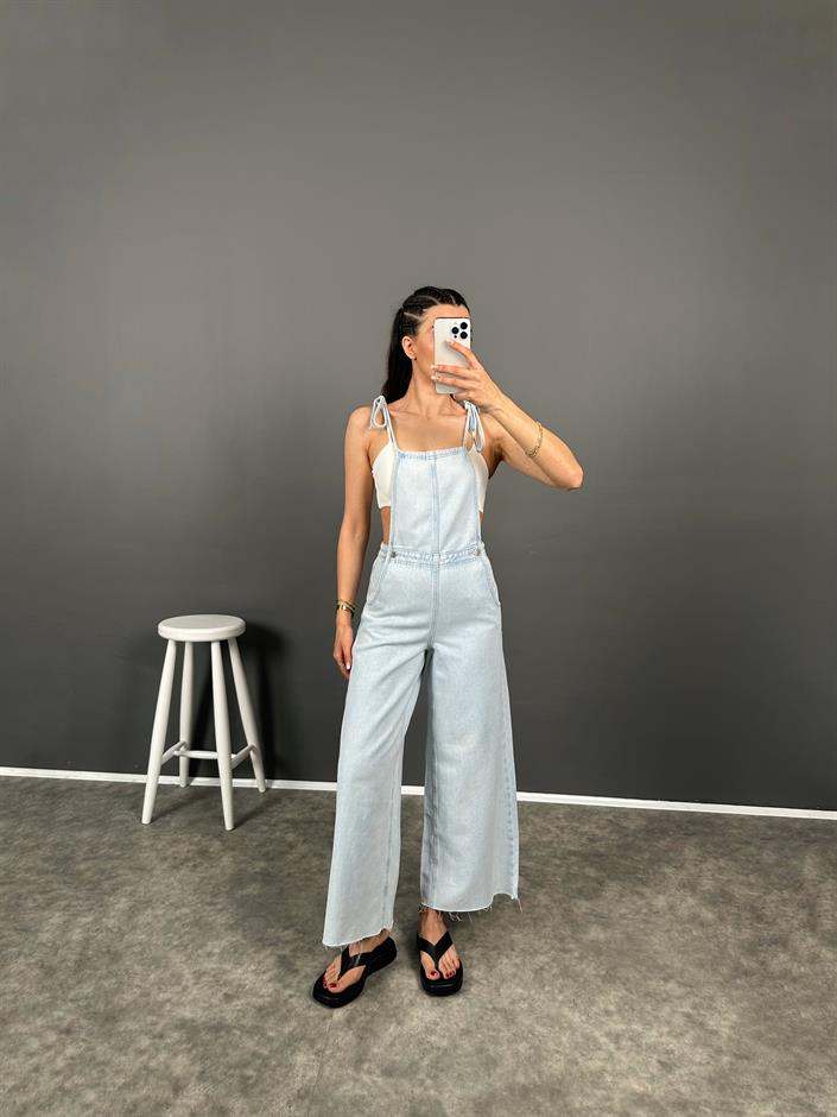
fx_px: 774
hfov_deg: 56.8
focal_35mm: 24
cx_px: 418
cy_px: 558
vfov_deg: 71.6
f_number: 1.78
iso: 80
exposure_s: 1/121
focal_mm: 6.86
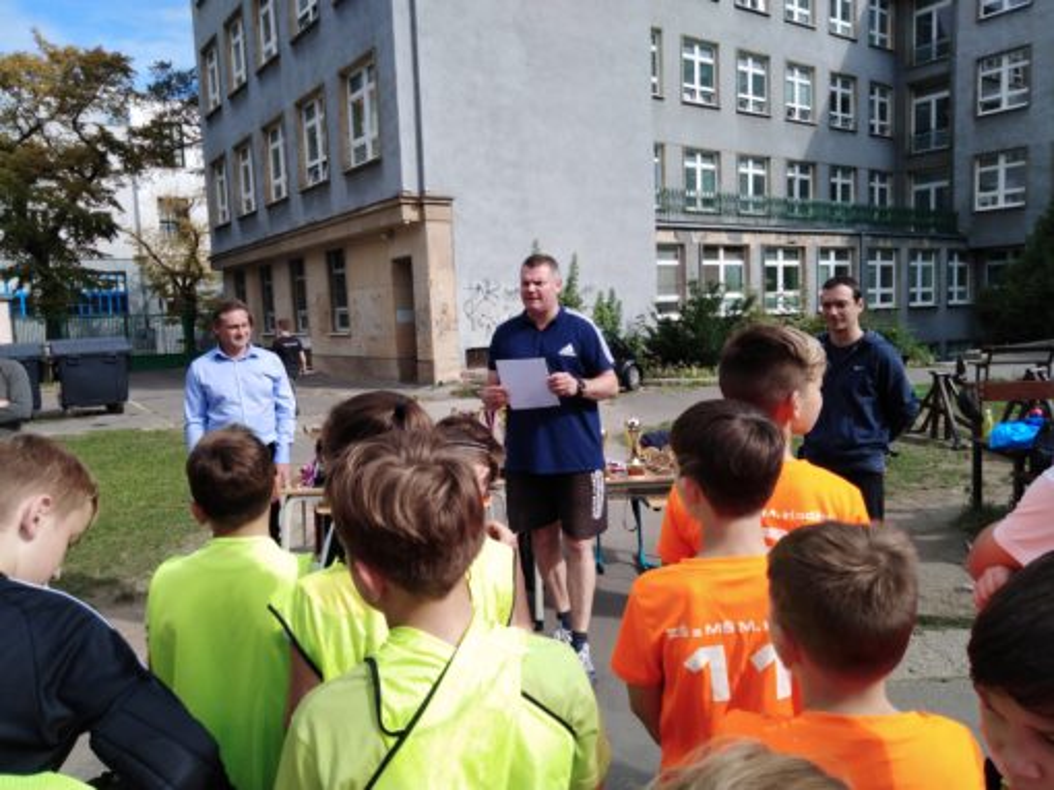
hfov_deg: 67.3
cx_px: 527
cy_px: 395
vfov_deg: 53.0
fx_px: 791
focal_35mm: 26
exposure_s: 1/908
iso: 100
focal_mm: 3.46
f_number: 2.2
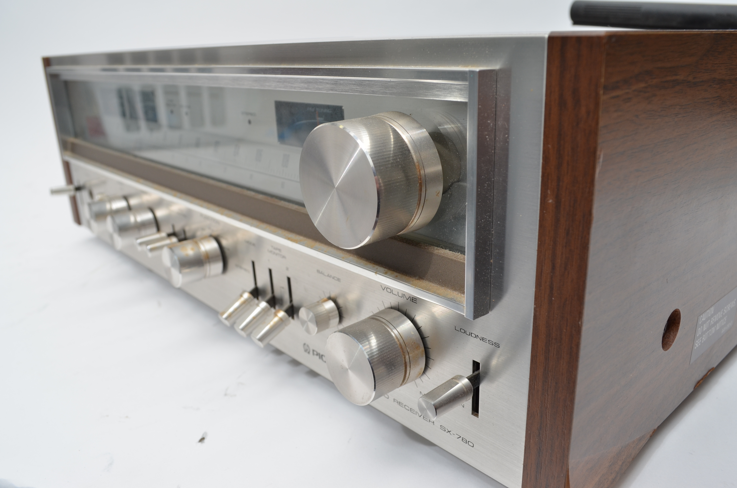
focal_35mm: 30
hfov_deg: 62.0
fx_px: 613
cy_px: 244
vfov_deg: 43.4
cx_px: 368
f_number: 8
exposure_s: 1/125
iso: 250
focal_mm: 20
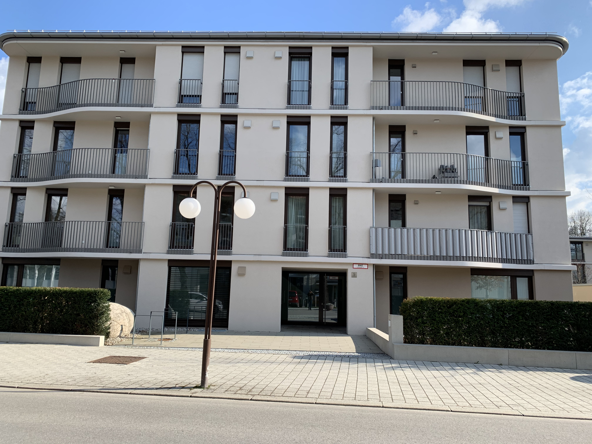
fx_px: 445
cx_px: 296
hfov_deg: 67.3
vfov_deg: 53.1
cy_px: 222
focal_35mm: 26
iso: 25
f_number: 1.8
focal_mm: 4.25
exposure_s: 1/936
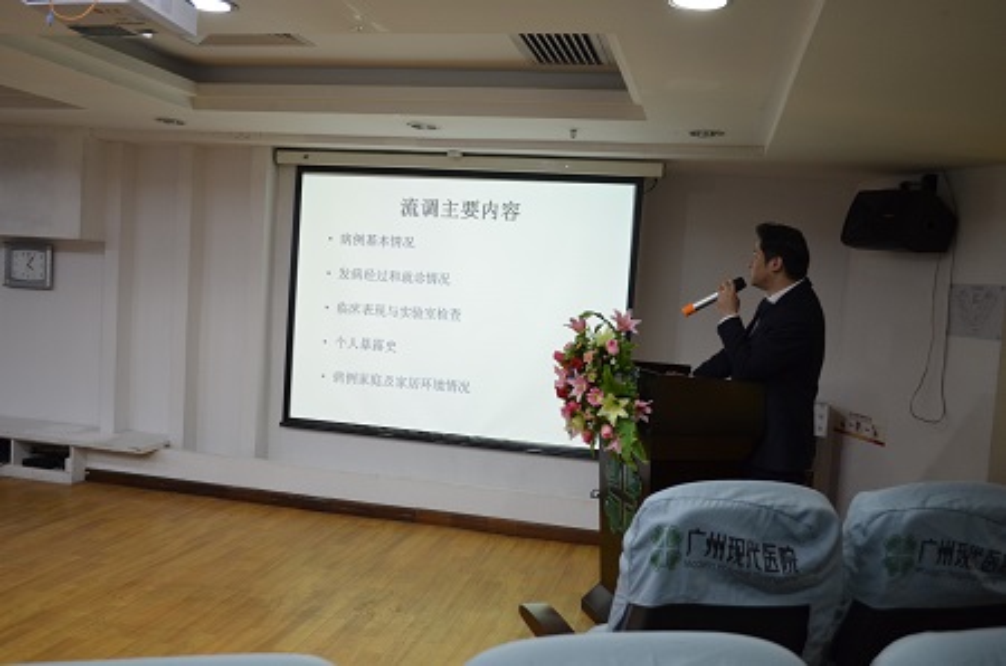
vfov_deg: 39.8
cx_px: 503
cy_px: 333
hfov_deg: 57.3
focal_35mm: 33
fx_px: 920
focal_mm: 22
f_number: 3.8
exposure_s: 1/30
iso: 1000
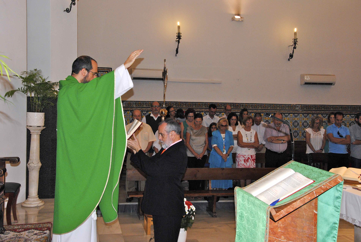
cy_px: 121
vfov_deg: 29.9
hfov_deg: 43.6
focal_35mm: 45
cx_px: 180
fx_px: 452
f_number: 10
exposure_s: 1/50
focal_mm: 30
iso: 800
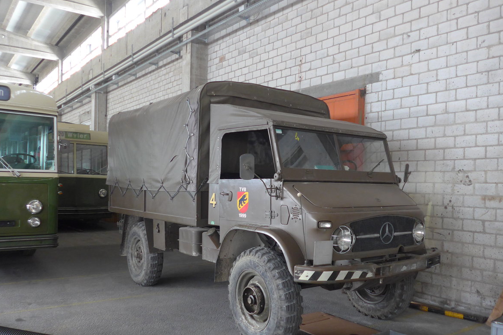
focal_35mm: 31
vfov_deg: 42.2
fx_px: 433
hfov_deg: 60.3
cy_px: 191
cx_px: 253
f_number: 2
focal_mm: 6
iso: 400
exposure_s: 1/60
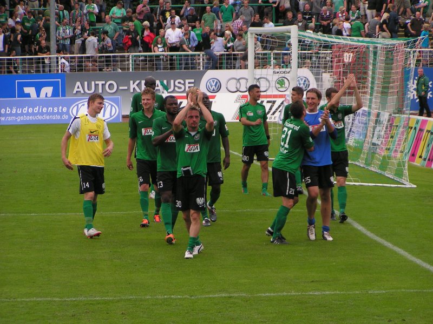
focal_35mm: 188
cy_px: 162
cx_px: 216
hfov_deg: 10.5
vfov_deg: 7.9
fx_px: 2352
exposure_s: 1/400
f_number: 3.5
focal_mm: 28.8
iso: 50
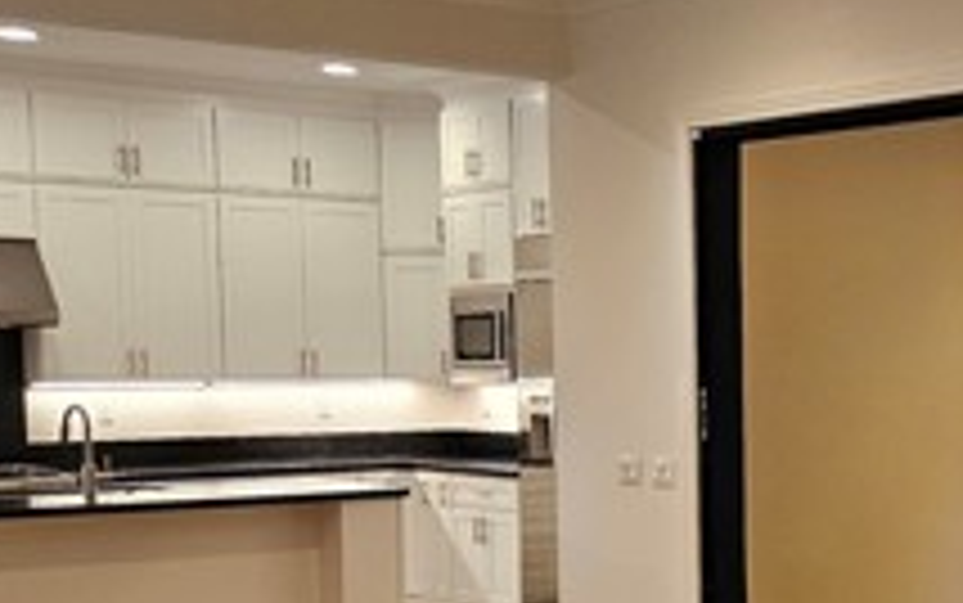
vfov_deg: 17.7
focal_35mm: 73
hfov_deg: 25.6
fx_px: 1917
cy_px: 477
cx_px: 1116
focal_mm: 5.4
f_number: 1.8
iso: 250
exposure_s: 1/120
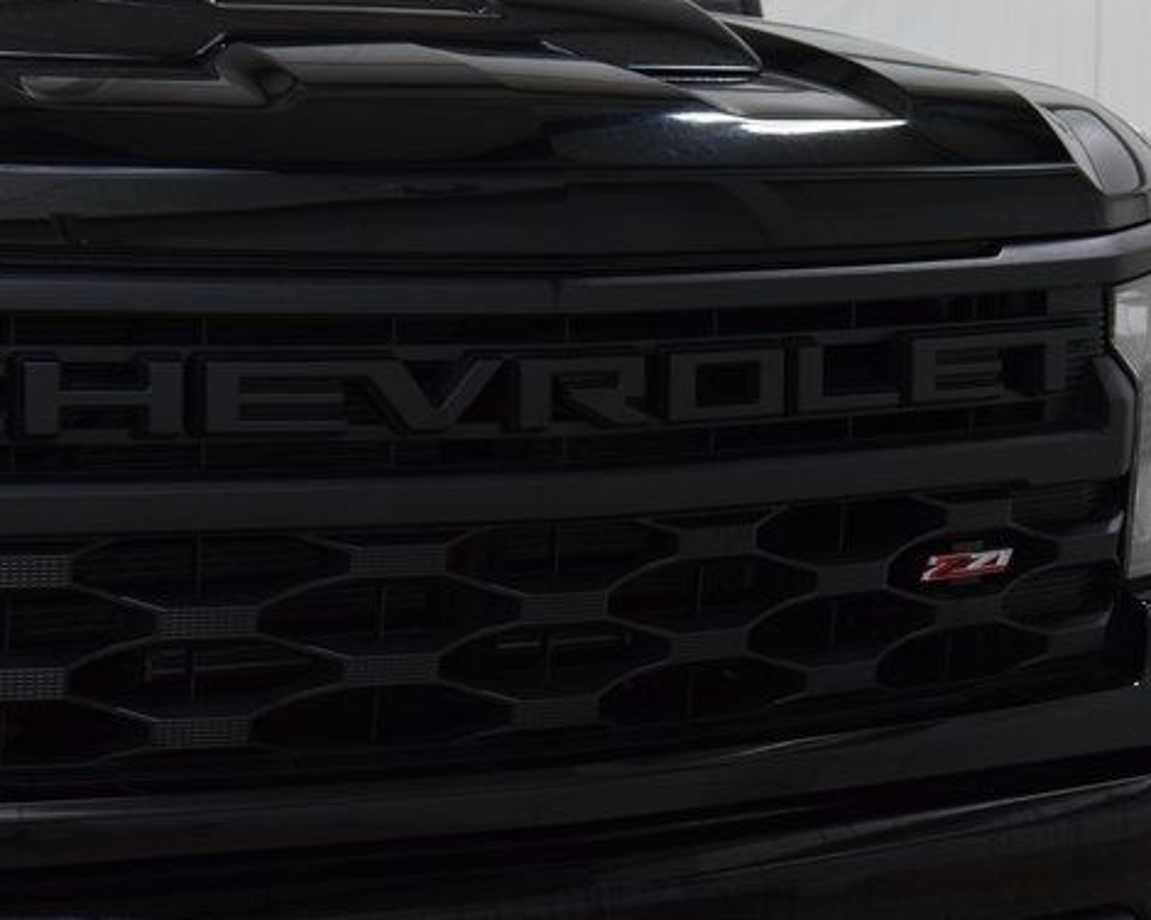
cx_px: 544
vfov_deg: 16.7
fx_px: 3134
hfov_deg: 20.8
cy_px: 469
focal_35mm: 92
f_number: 6.3
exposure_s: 1/60
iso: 1600
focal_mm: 48
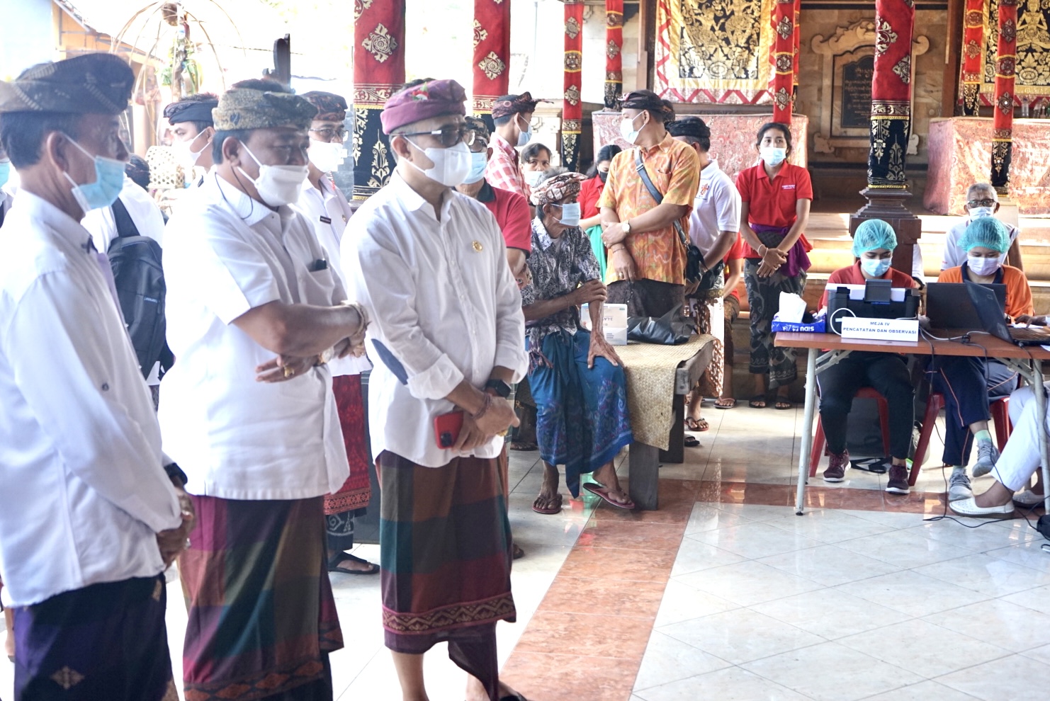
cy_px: 350
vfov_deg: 29.3
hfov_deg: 42.7
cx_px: 525
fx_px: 1342
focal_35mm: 46
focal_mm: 46
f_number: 4.5
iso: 1000
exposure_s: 1/200
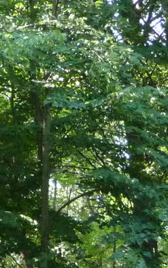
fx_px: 1728
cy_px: 230
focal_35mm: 236
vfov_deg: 8.9
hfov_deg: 5.4
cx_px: -168
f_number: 4.3
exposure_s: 1/160
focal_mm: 9.3
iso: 400
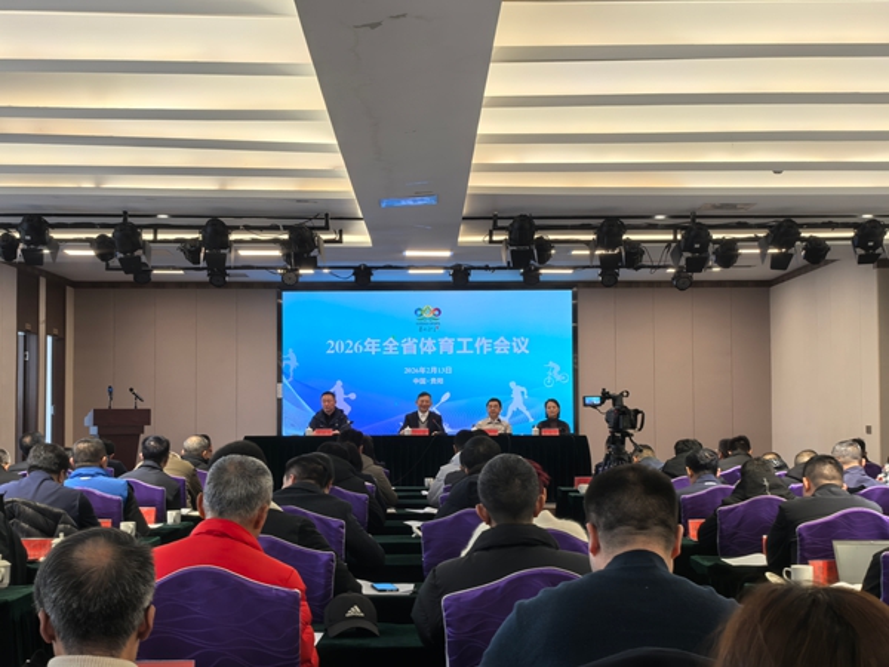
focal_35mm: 55
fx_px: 1412
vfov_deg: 26.6
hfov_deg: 34.9
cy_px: 334
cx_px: 444
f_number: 4
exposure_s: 1/100
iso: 200
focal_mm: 6.98
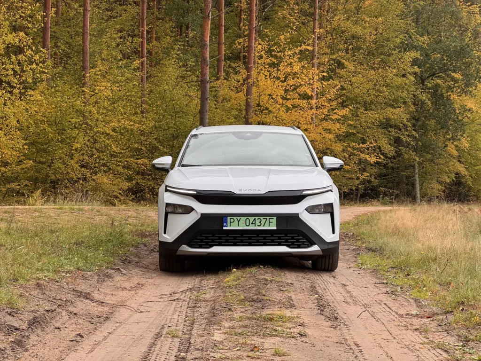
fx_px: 1070
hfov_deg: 25.3
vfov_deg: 19.1
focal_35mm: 77
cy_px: 180
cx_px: 240
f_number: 2.8
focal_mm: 9
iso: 25
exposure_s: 1/163
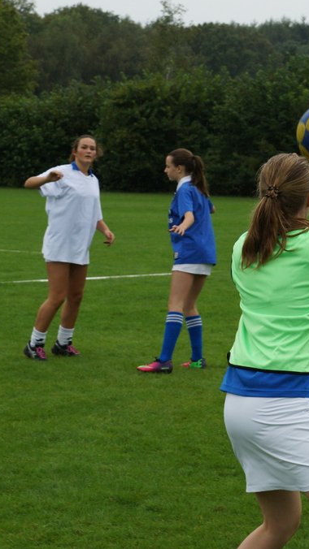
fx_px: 1734
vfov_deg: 18.0
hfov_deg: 10.0
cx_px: 383
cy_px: 272
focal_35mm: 119
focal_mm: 50
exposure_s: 1/400
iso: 320
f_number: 5.6
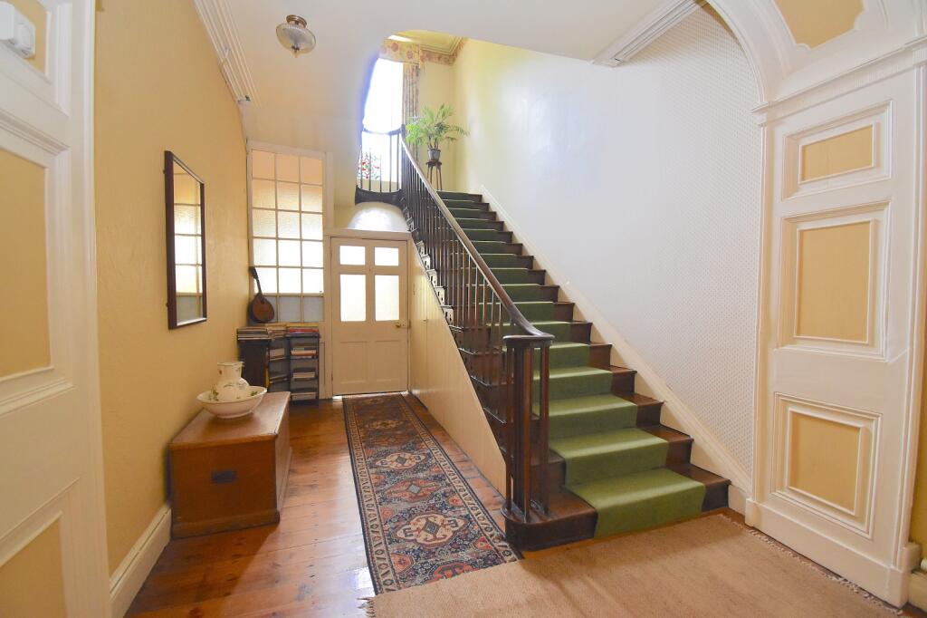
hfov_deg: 100.4
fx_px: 386
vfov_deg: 77.3
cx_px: 464
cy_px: 309
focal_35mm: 15
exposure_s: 1/80
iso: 1600
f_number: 4.5
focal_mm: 10
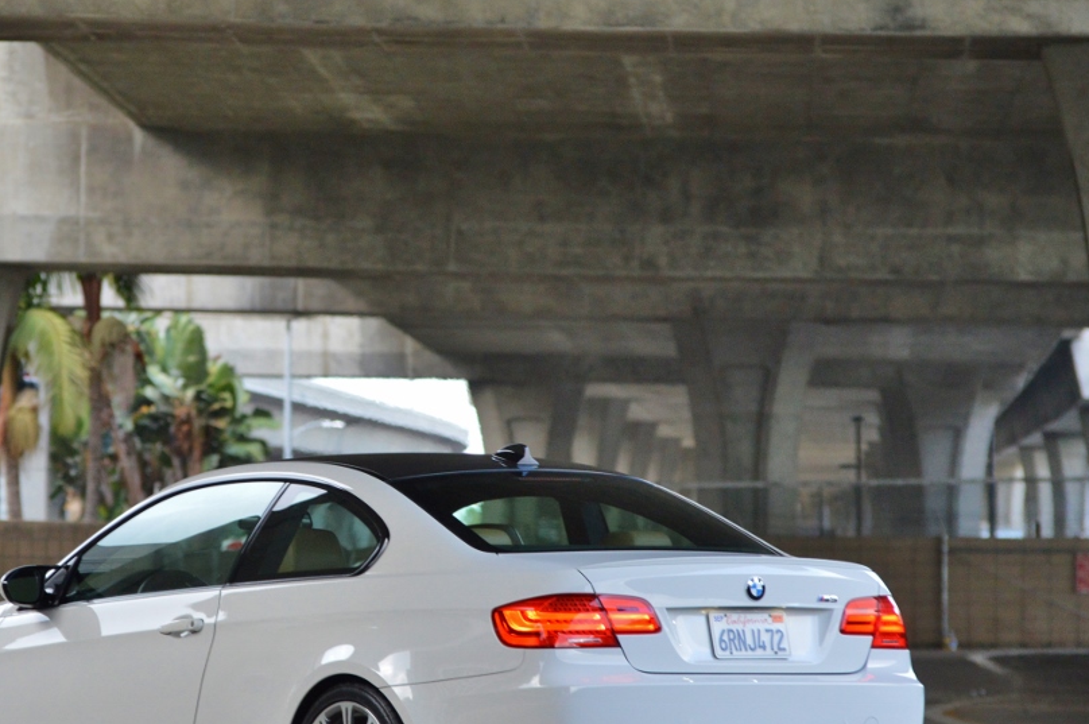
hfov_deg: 7.2
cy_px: 462
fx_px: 8612
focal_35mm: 285
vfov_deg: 4.8
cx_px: 350
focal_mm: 120
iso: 900
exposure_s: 1/125
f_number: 4.8
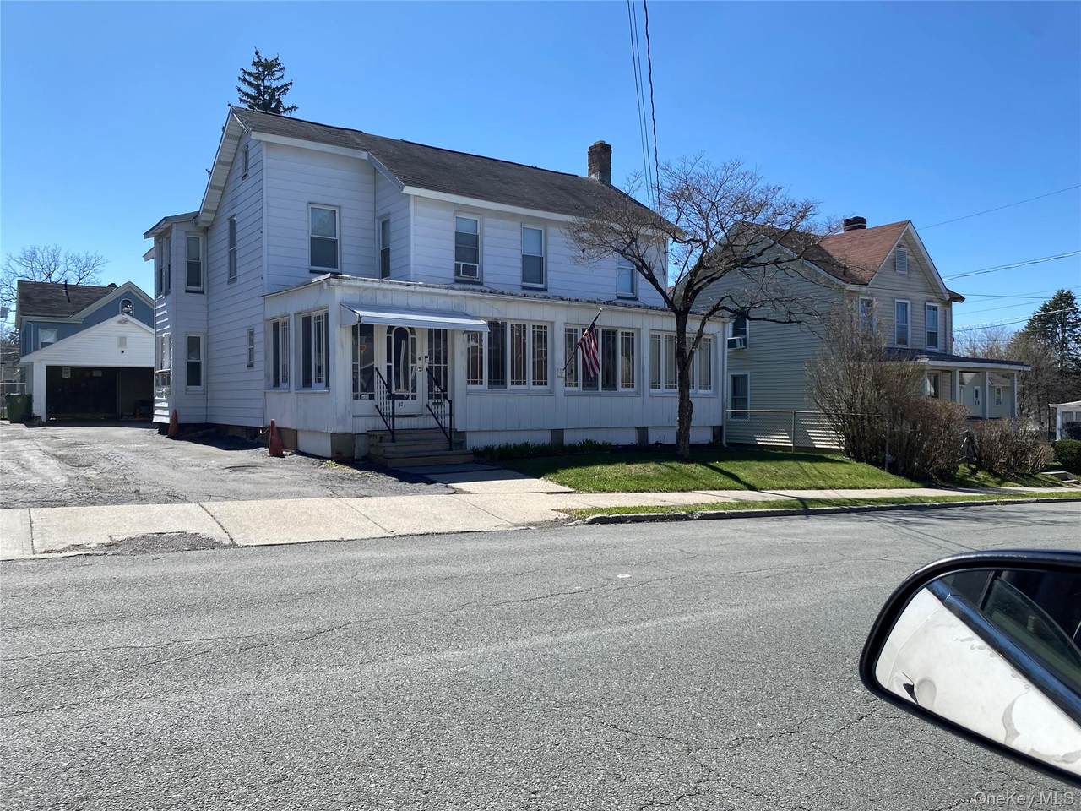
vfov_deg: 53.1
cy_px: 406
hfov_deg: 67.3
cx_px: 540
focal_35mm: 26
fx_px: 812
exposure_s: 1/2817
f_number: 1.8
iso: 32
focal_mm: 4.25
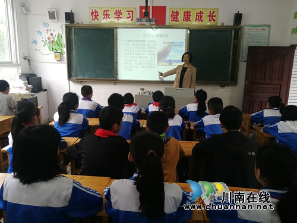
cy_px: 112
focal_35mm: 27
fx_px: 232
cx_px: 148
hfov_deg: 65.3
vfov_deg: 51.4
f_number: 1.8
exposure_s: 1/50
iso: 200
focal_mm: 3.95
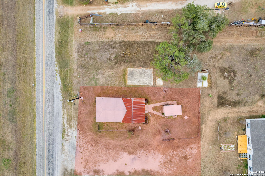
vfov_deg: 57.2
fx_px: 162
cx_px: 132
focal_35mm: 22
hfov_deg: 78.6
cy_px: 88
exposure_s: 1/240
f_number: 2.8
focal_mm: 8.38
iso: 100
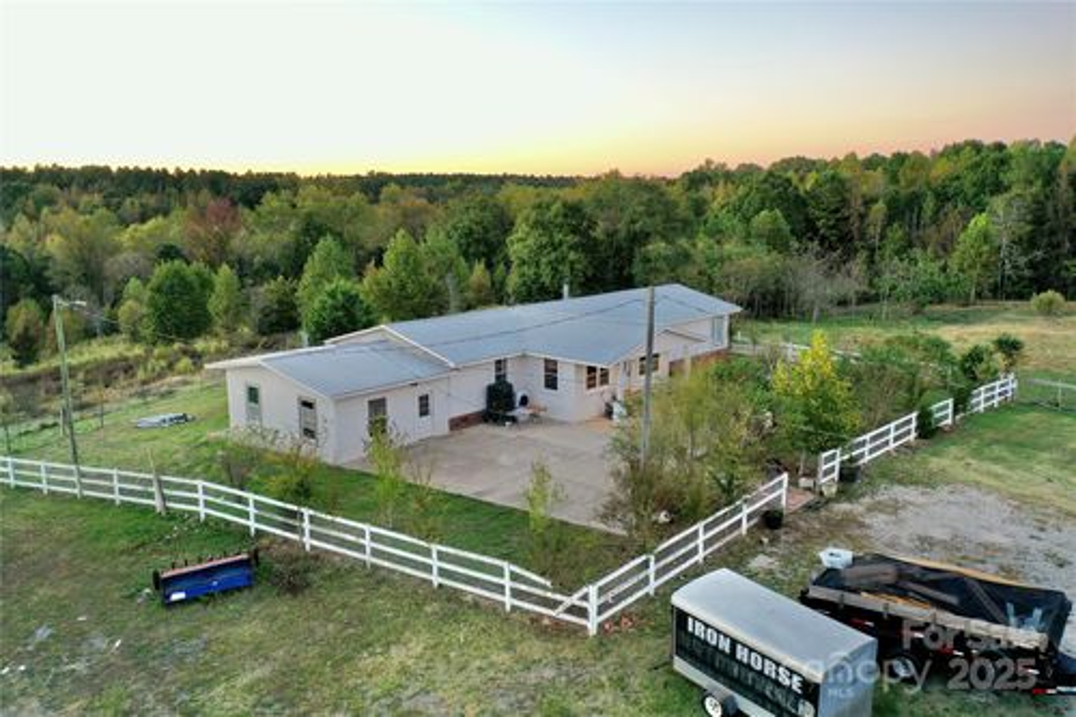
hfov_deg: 65.5
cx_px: 538
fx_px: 837
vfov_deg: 46.4
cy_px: 358
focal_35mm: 28
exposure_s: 1/30
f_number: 2.8
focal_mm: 10.26
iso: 120
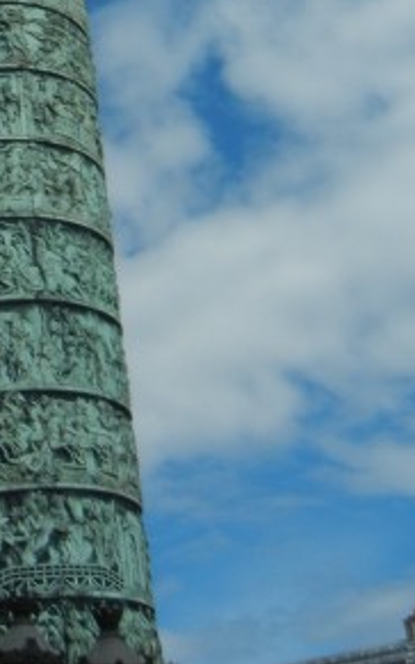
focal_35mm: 84
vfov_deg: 22.3
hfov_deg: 14.9
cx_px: -114
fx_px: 1519
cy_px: -176
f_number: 7
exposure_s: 1/872
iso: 160
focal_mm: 5.4
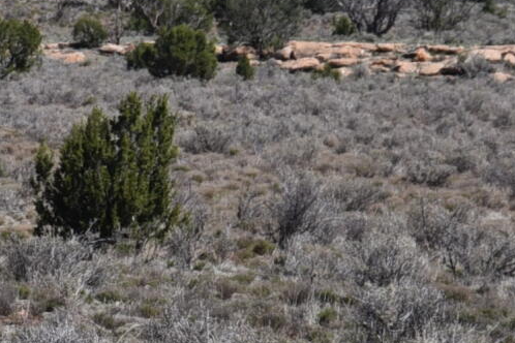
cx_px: -354
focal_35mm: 633
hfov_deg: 3.2
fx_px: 9055
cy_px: -73
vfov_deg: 2.2
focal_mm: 105
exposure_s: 1/400
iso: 200
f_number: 10
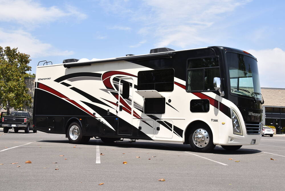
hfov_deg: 42.3
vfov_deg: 29.0
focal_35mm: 46
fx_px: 368
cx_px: 142
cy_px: 96
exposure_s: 1/200
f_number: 11
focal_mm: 31
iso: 100
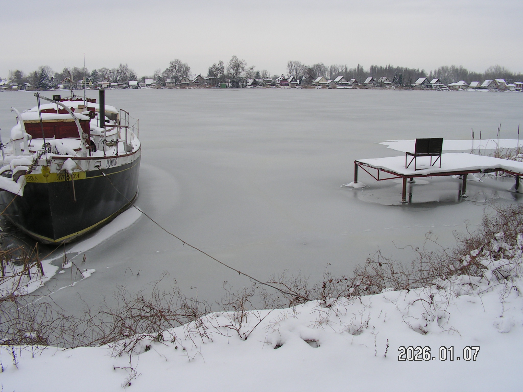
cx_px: 262
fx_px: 544
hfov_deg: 51.4
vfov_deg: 39.7
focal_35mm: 36
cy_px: 196
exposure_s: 1/400
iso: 64
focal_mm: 6
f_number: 4.8
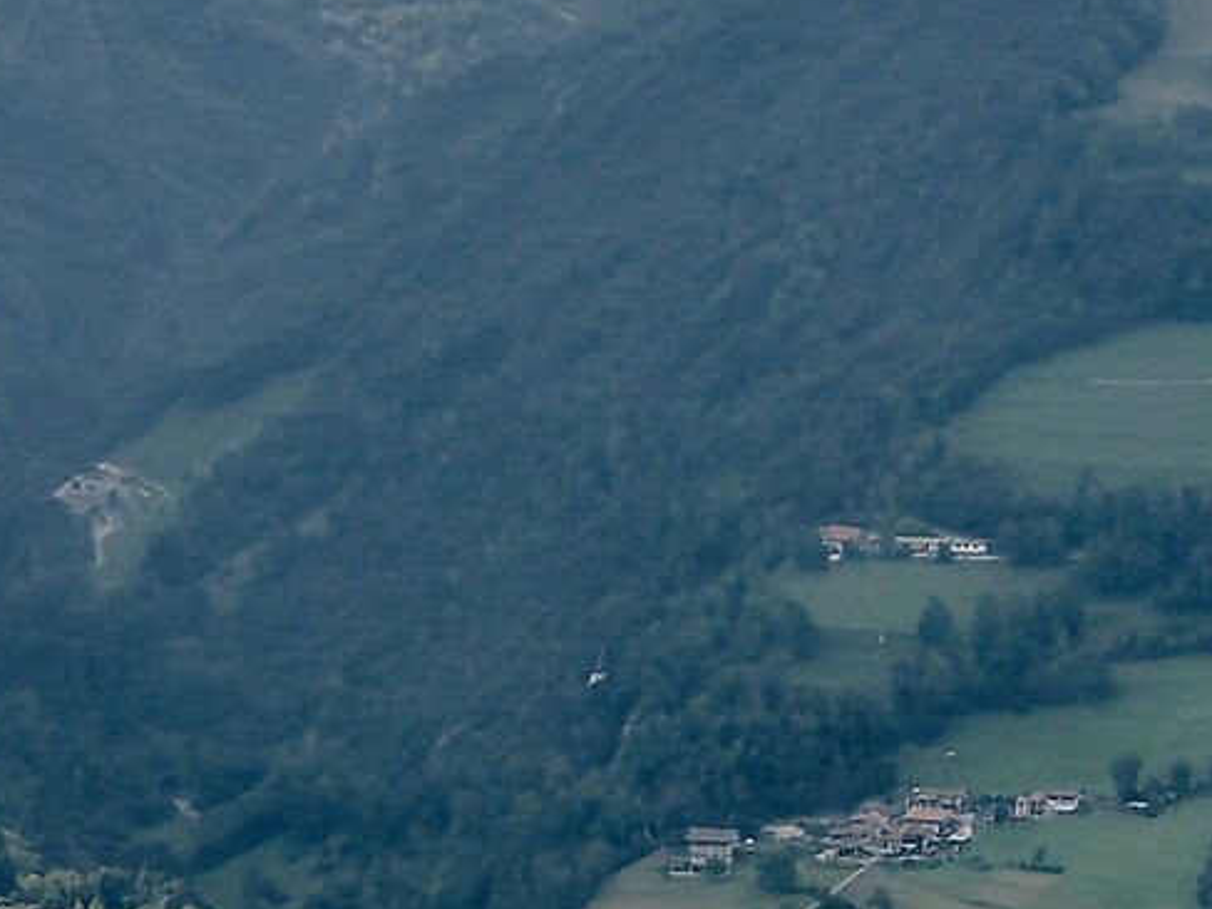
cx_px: 522
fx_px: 13095
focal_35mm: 374
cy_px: 529
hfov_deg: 5.3
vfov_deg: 4.0
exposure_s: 1/800
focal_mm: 38
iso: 200
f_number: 5.4
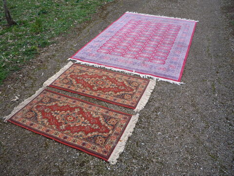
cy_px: 88
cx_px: 117
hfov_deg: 60.0
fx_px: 203
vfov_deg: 46.8
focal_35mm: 30
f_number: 4
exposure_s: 1/160
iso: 100
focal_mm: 5.2
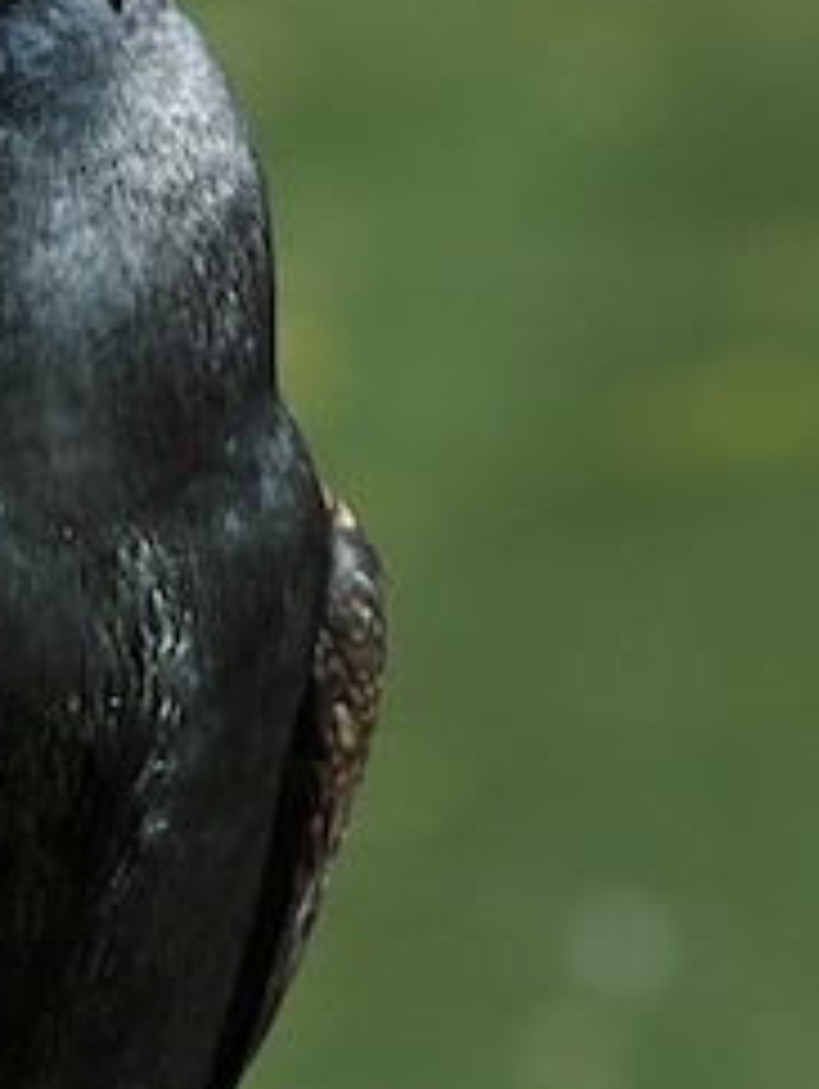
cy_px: 184
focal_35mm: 1218
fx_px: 38356
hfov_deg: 1.2
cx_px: 29
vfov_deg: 1.6
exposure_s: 1/320
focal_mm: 200
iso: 400
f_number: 5
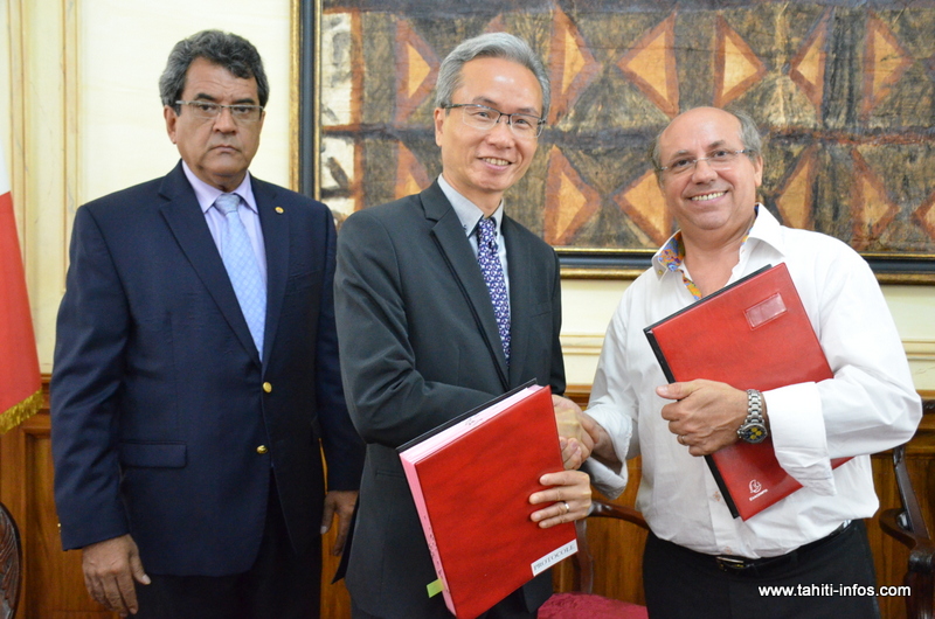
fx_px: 855
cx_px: 468
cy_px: 310
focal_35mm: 33
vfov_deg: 39.8
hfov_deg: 57.3
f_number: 4
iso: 5000
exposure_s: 1/60
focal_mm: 22
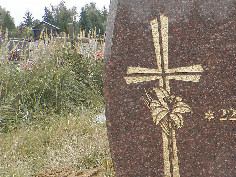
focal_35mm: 60
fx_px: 409
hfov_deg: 28.2
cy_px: 114
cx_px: 282
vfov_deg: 24.3
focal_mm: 4.5
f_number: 3.1
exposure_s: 1/160
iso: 80
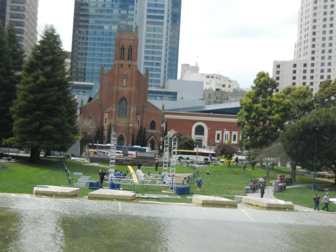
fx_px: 485
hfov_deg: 37.9
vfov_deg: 29.1
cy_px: 115
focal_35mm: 50
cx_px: 120
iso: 160
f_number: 7.2
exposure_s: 1/246
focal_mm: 6.2
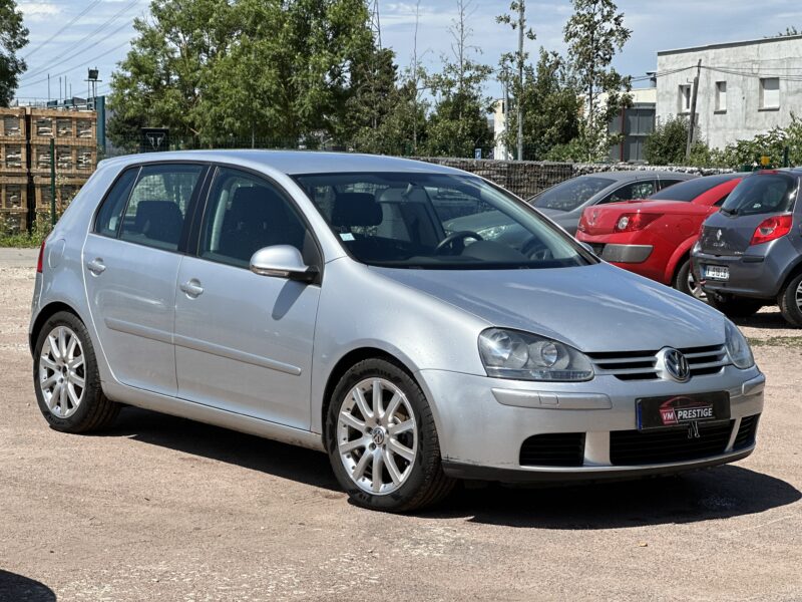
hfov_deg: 25.3
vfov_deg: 19.1
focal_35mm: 77
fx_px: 1784
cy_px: 301
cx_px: 401
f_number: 2.8
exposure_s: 1/874
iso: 32
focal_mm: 9
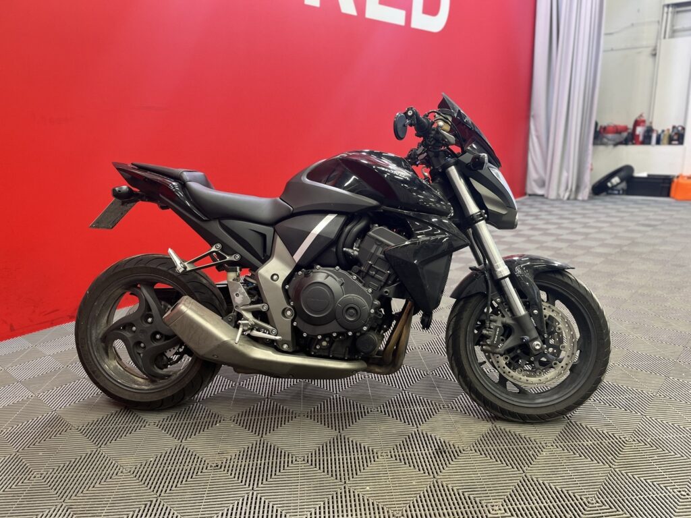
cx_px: 346
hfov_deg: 67.3
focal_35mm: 26
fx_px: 519
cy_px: 259
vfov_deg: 53.1
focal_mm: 5.1
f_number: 1.6
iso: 100
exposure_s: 1/50
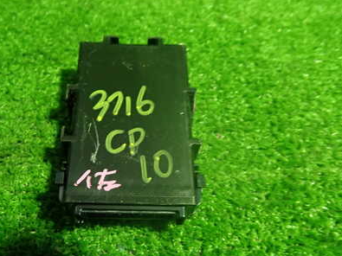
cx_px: 144
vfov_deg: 37.7
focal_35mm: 38
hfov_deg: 48.8
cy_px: 137
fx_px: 375
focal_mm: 4.5
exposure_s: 1/30
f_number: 2
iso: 320
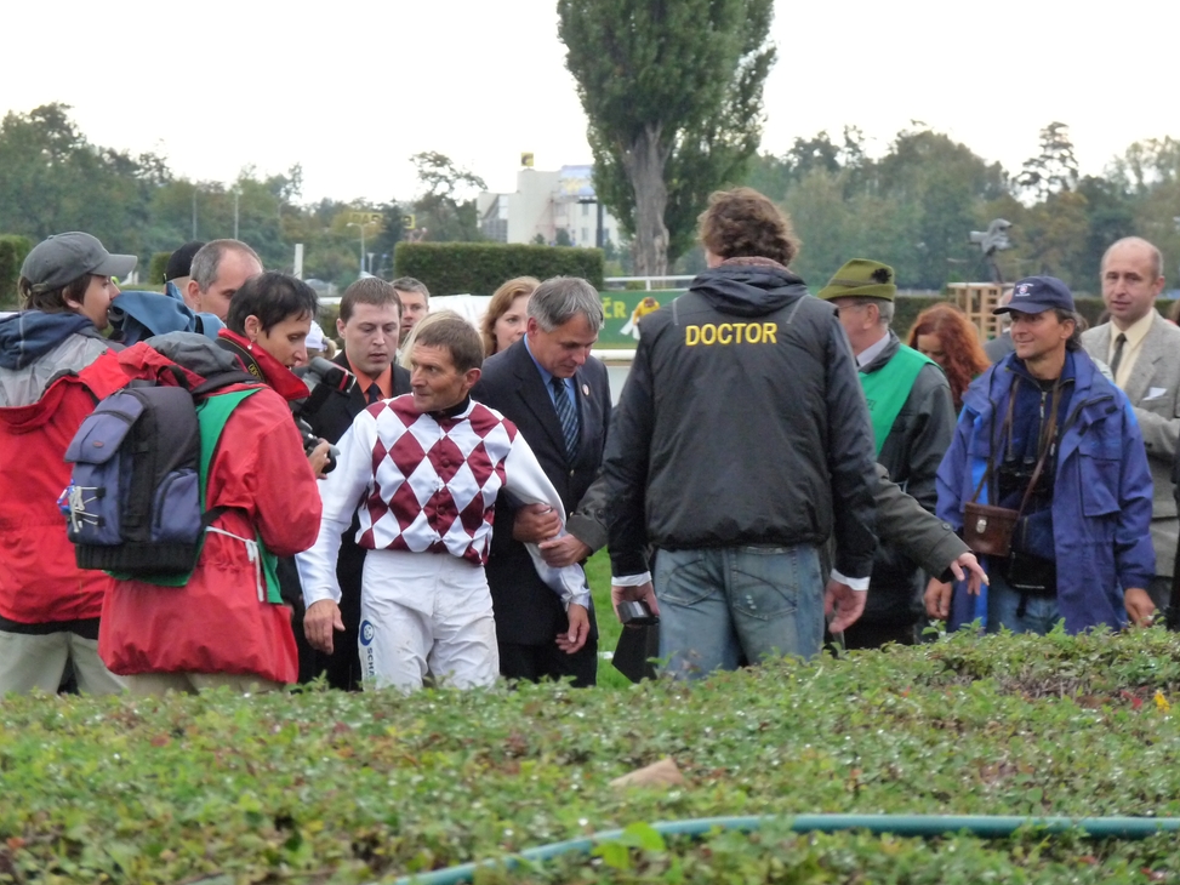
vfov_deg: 8.2
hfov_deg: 10.9
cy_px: 450
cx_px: 572
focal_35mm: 181
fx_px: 6171
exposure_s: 1/100
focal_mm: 30.5
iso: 640
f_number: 3.7
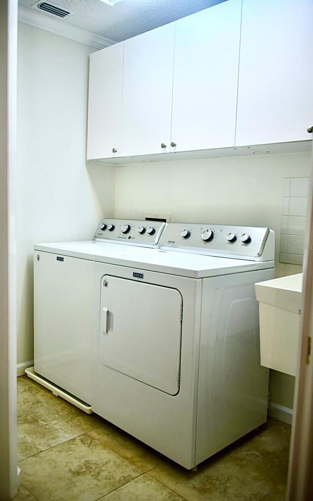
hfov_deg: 43.1
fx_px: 396
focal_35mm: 29
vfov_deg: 64.6
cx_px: 148
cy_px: 247
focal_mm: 28
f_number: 3.8
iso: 800
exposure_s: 1/60
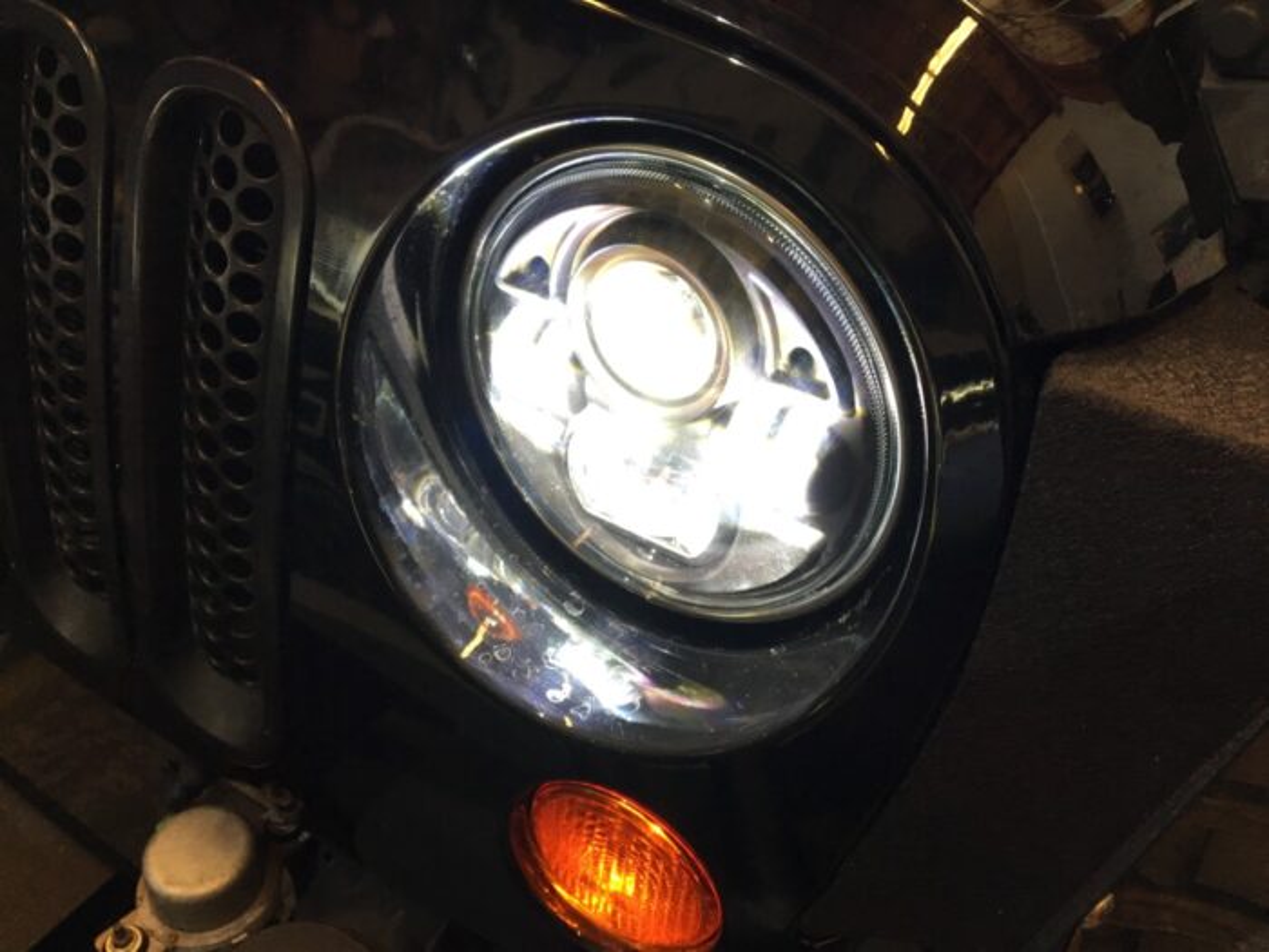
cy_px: 476
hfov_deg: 61.7
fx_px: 1063
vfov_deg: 48.2
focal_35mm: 29
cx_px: 634
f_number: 2.2
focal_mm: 4.15
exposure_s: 1/30
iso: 40
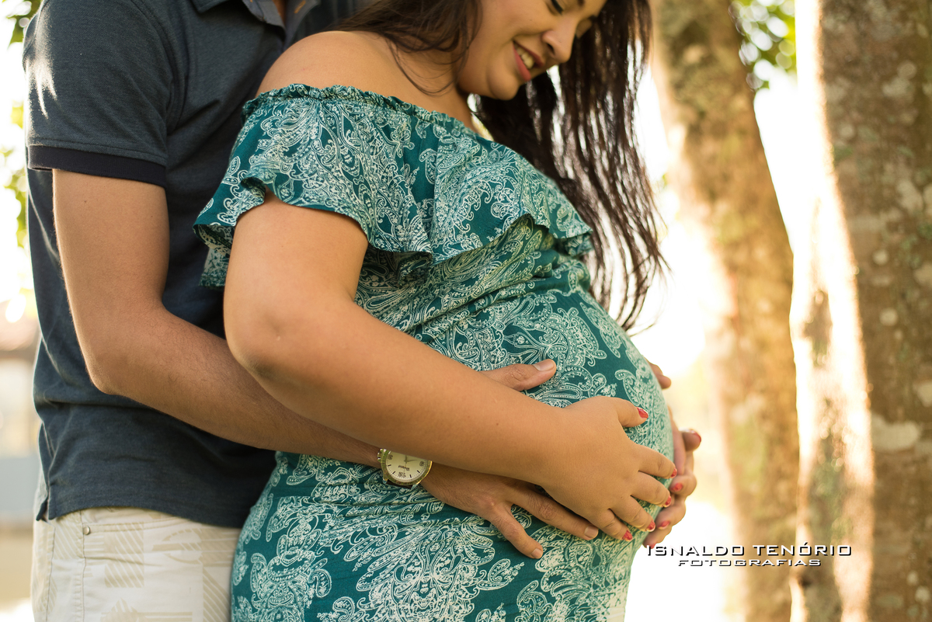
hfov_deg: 39.6
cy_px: 311
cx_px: 466
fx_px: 1295
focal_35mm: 50
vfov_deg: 27.0
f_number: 2.5
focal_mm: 50
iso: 280
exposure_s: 1/400
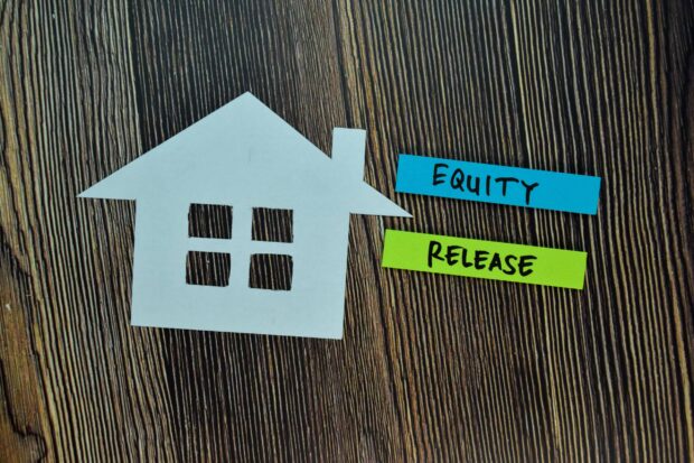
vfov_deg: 36.9
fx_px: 694
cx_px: 347
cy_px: 232
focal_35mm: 36
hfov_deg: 53.1
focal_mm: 24
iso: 400
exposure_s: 1/60
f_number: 7.1
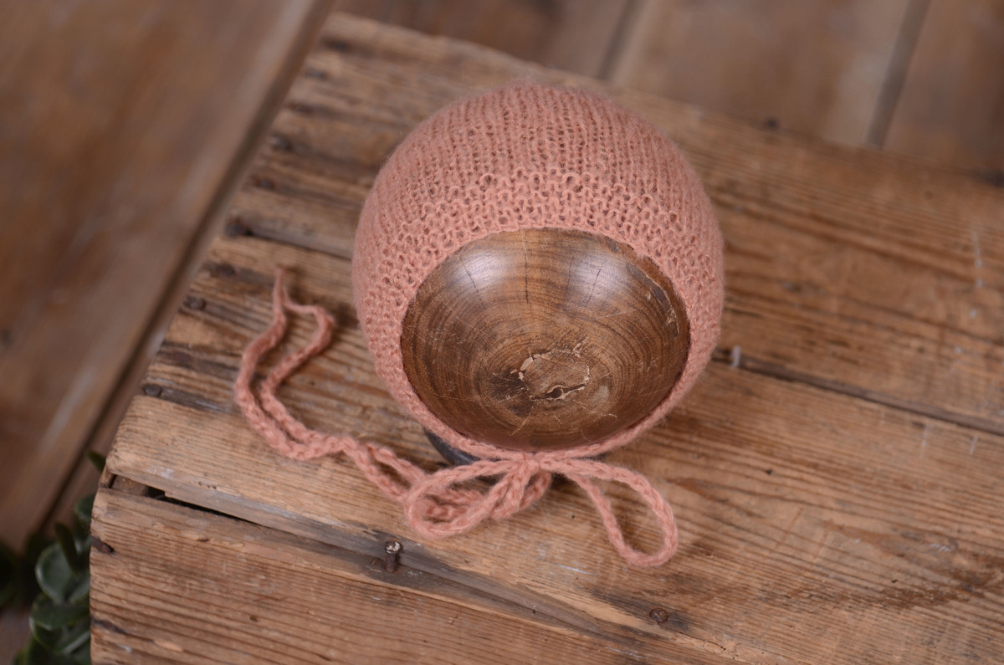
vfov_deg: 13.8
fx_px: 2755
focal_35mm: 99
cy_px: 332
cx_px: 502
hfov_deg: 20.7
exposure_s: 1/100
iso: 100
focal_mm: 66
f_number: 4
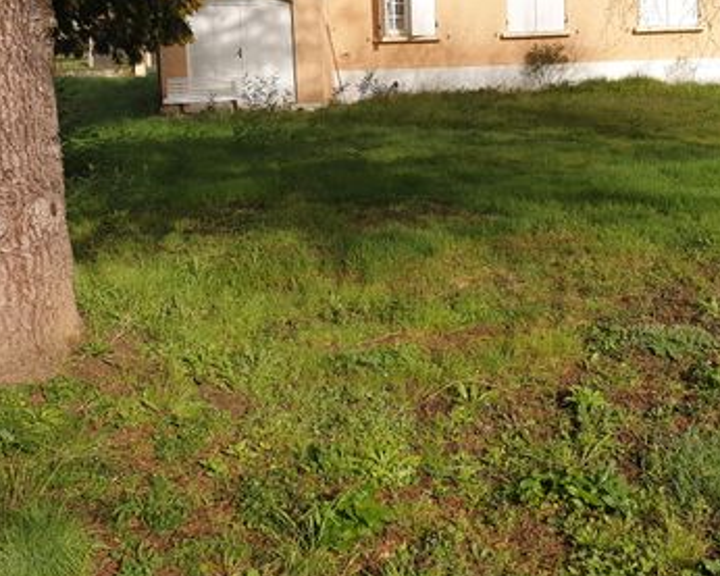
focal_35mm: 44
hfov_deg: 41.9
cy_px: 112
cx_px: 422
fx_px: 938
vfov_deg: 33.2
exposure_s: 1/1695
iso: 50
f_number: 2.4
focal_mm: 4.3
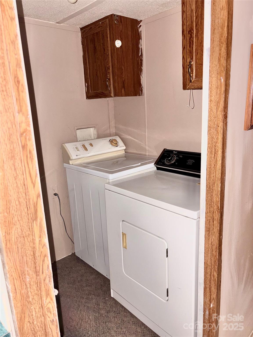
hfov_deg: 53.1
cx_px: 126
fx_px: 253
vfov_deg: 67.3
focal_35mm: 26
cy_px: 168
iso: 64
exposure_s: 1/4
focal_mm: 5.96
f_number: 1.6
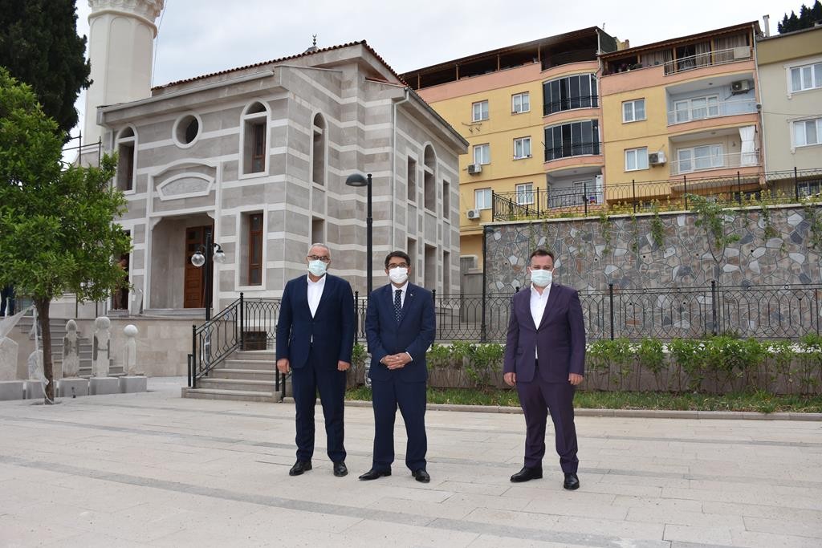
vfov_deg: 47.9
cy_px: 274
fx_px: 617
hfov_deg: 67.4
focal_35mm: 27
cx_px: 411
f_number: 6.3
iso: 100
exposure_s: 1/160
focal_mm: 18
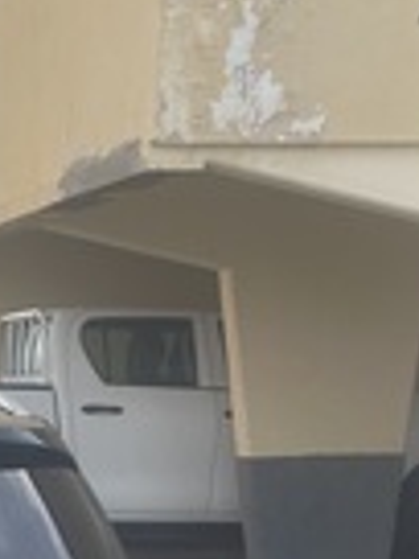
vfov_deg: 16.1
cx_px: -238
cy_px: 744
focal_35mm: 115
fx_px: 1856
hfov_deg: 12.2
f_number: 1.6
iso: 32
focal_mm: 4.2
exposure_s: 1/2353
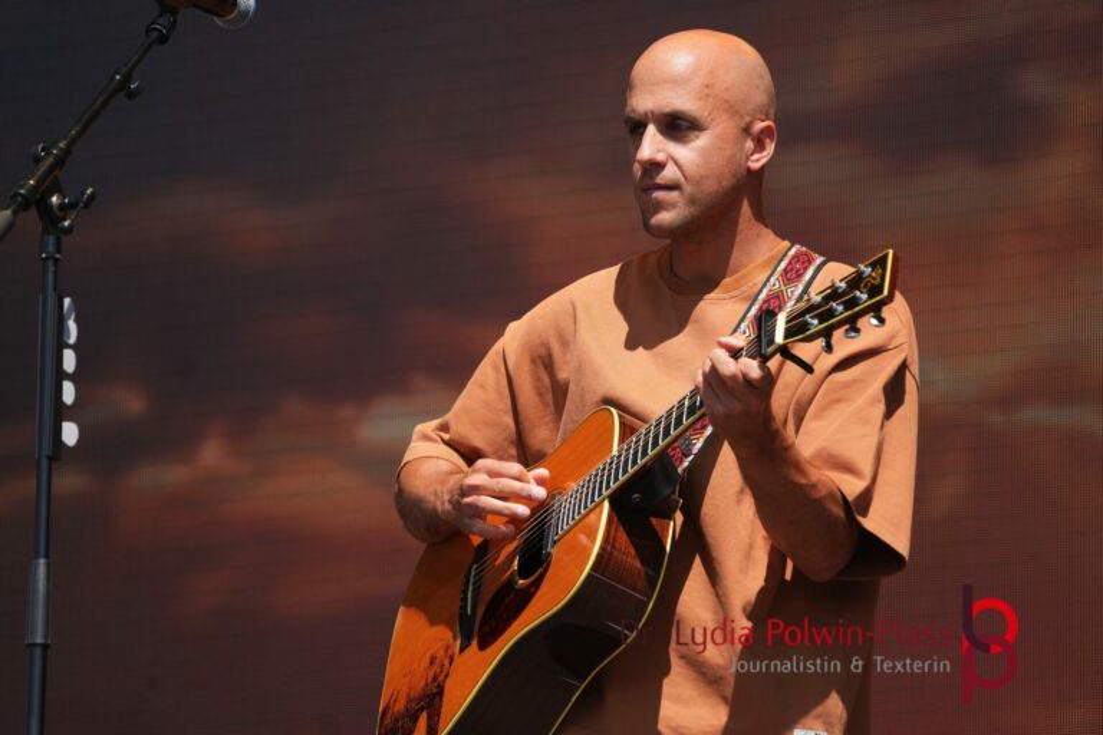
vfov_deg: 5.5
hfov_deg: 8.2
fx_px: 7674
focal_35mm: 250
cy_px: 368
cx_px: 552
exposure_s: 1/320
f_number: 6.3
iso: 100
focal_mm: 167
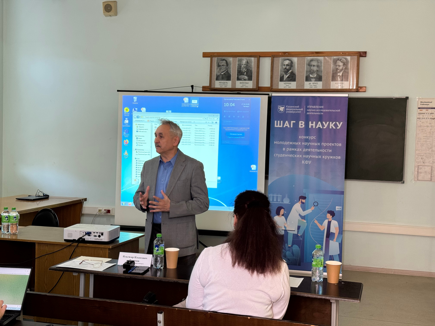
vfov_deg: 30.3
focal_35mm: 48
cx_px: 218
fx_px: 603
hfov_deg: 39.7
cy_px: 163
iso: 100
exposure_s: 1/100
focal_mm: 6.76
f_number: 1.78
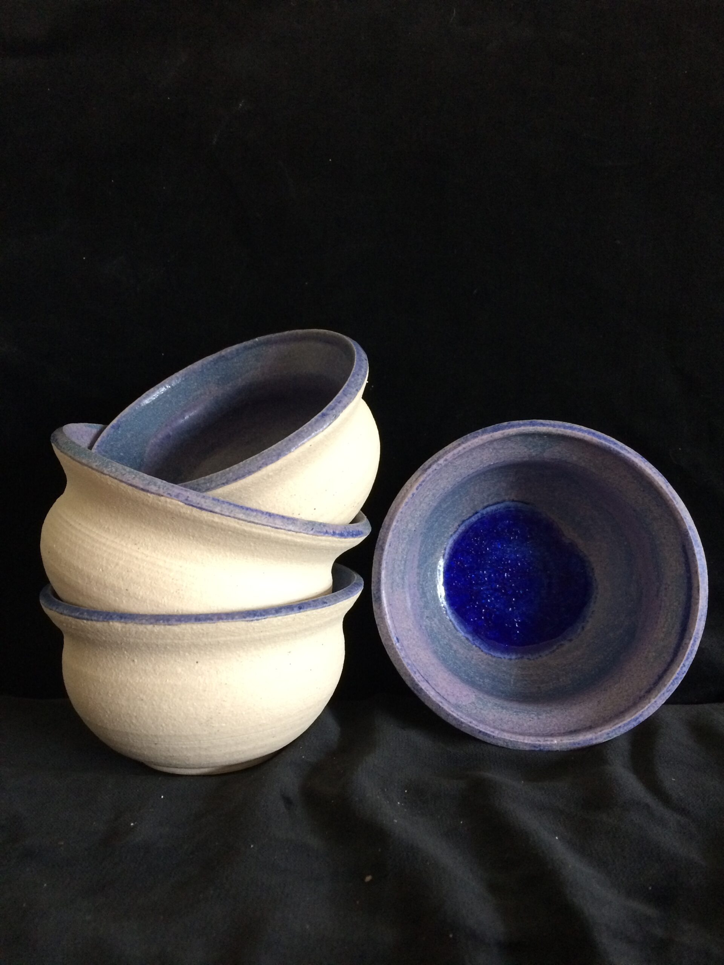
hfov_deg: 48.2
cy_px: 482
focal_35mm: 29
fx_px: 809
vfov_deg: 61.7
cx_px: 362
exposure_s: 1/33
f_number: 2.2
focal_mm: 4.15
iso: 320
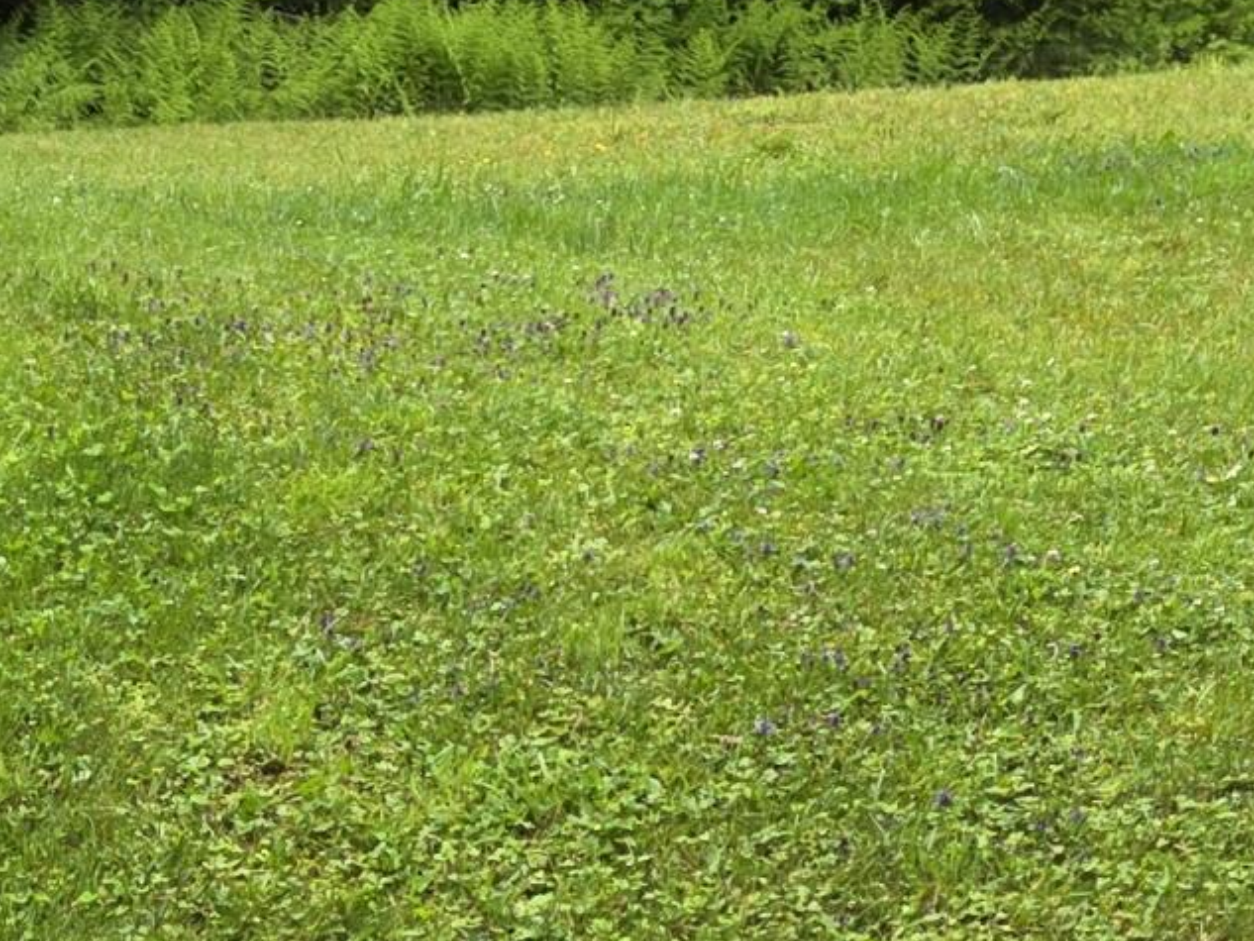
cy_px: 2108
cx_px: -618
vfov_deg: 11.6
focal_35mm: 109
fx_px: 3949
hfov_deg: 16.5
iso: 50
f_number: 1.7
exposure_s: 1/359
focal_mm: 6.3
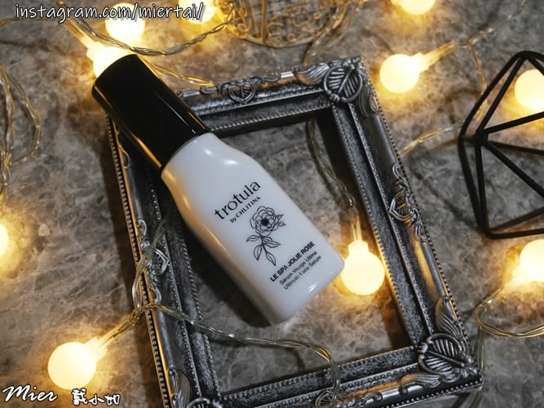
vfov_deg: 32.9
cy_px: 204
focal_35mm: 44
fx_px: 691
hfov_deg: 43.0
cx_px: 272
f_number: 4.9
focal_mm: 22
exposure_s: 1/60
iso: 640
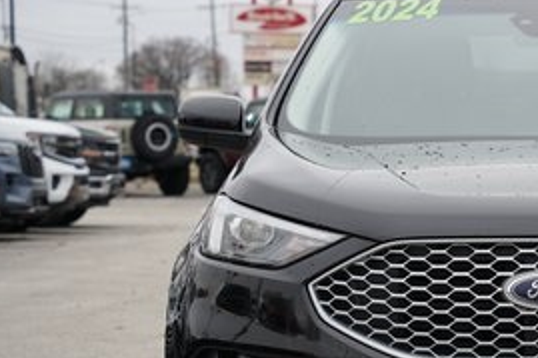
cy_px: 263
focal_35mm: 174
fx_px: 2599
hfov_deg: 11.7
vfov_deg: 7.9
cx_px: 554
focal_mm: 73
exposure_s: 1/80
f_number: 4
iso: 125
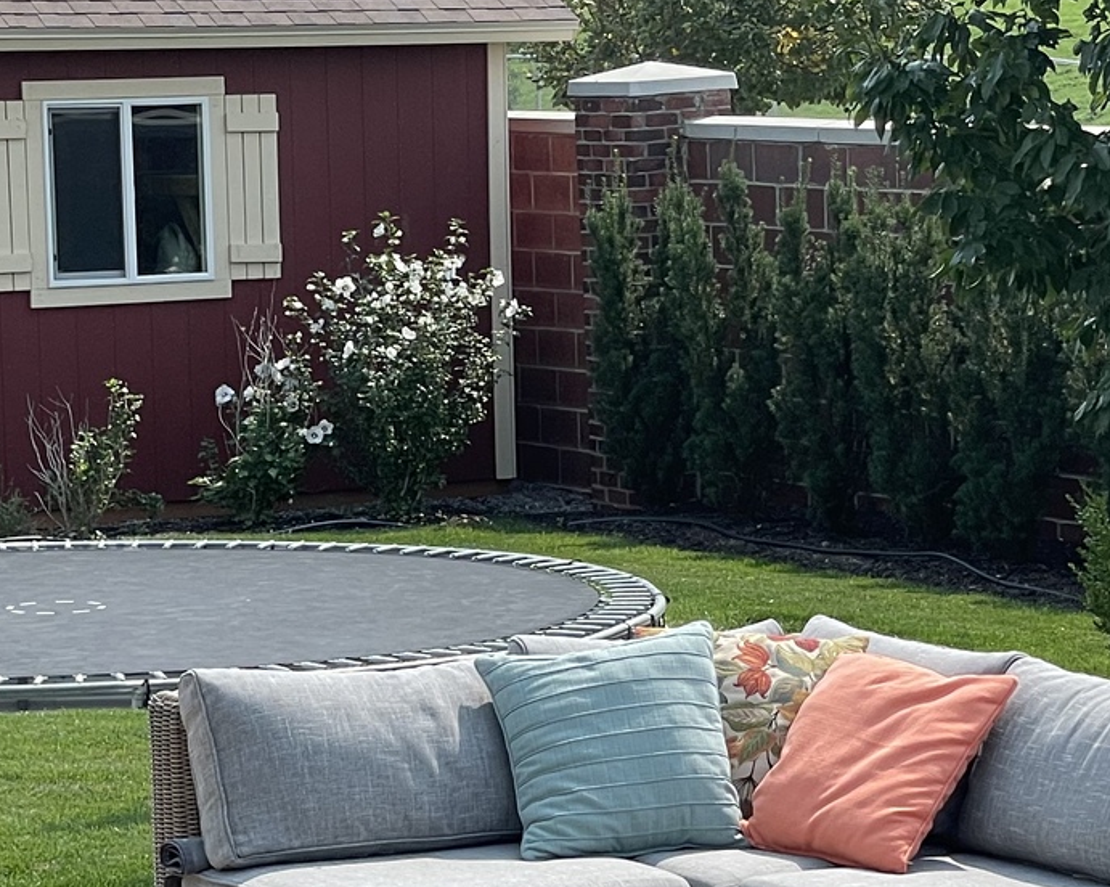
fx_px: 4826
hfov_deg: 13.1
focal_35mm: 147
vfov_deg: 10.4
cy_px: 852
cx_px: 567
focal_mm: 6
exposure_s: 1/1065
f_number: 2
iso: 25
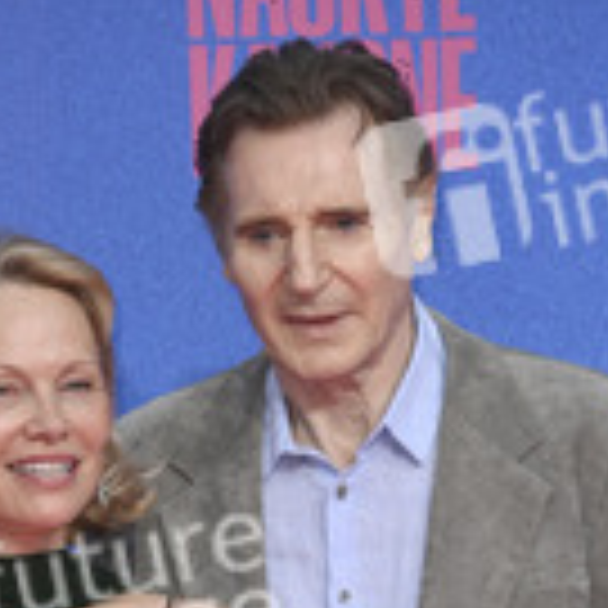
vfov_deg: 4.3
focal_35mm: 403
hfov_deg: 4.3
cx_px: 180
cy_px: 847
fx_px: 8008
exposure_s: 1/250
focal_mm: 160
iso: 250
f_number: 6.3
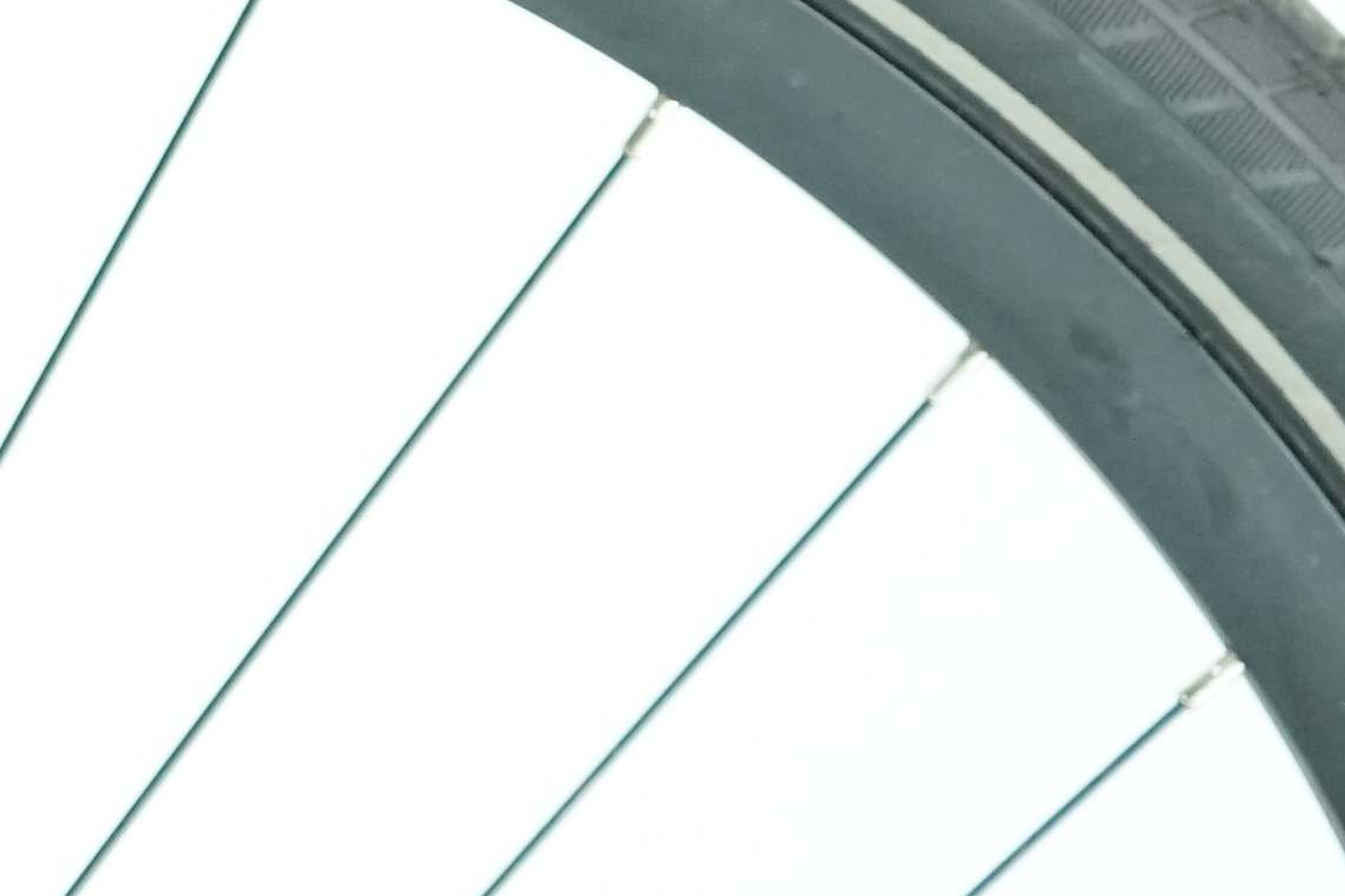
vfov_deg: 8.3
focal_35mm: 162
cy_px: -397
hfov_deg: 11.5
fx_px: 6051
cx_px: -1245
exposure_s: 1/200
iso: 2000
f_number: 4
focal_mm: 31
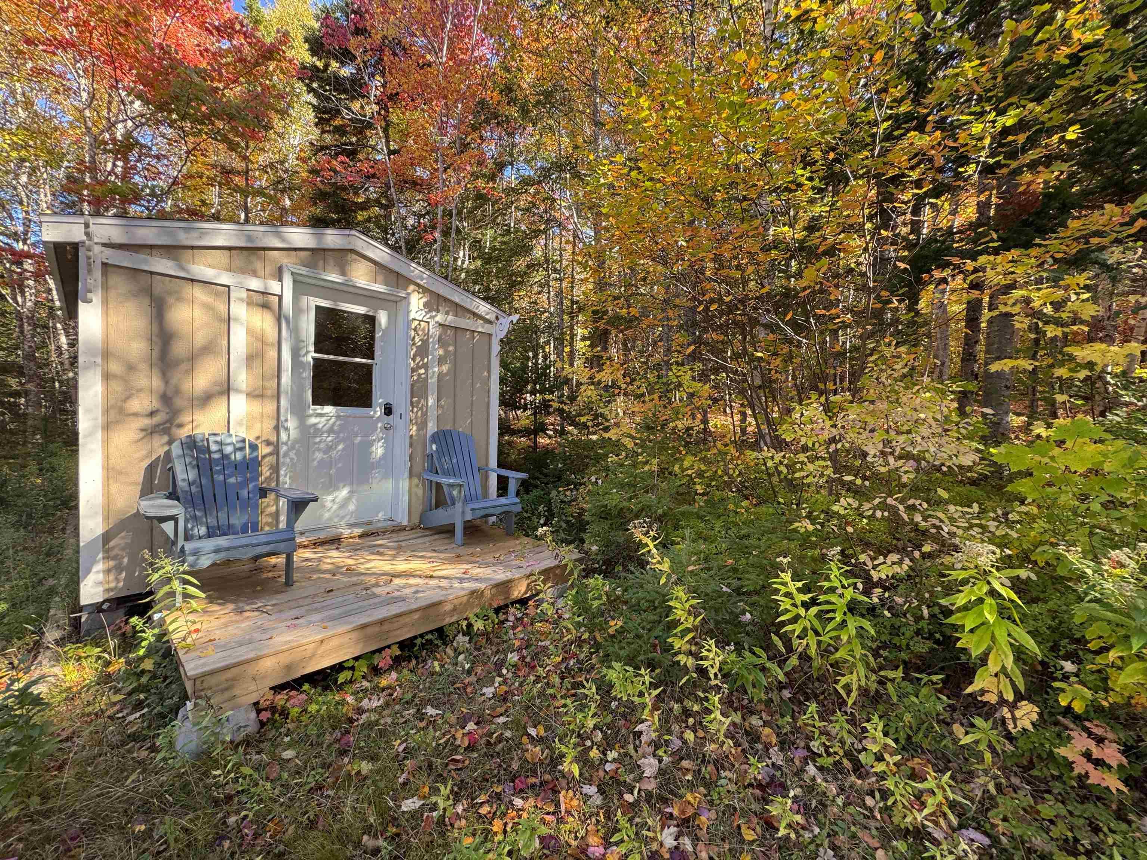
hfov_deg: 102.1
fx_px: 464
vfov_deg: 85.7
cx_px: 574
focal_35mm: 14
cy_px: 430
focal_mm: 2.22
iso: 50
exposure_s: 1/99
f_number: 2.2
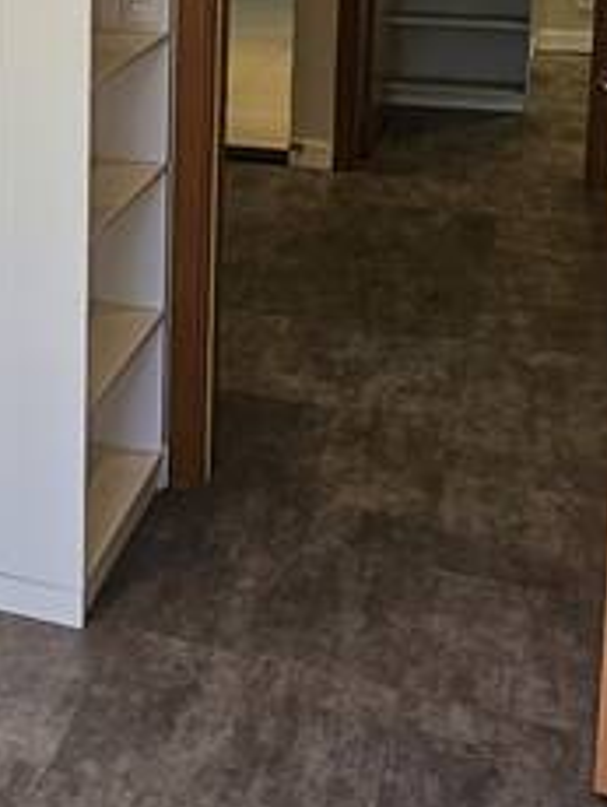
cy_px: 25
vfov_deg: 29.8
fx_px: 1424
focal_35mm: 61
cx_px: -274
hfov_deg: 20.9
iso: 50
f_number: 2.2
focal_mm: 2.2
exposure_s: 1/60
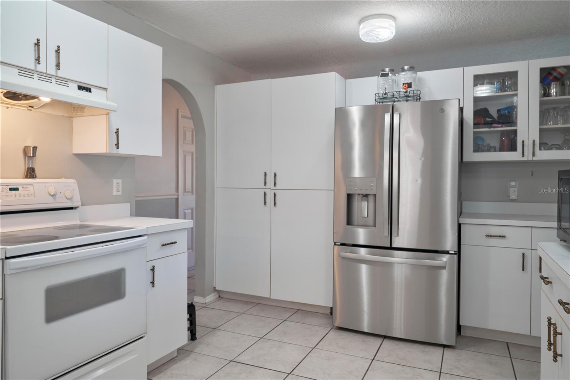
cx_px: 285
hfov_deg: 73.8
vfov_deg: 53.1
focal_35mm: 24
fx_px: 380
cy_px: 190
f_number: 9
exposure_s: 1/1.25
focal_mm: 24
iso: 500
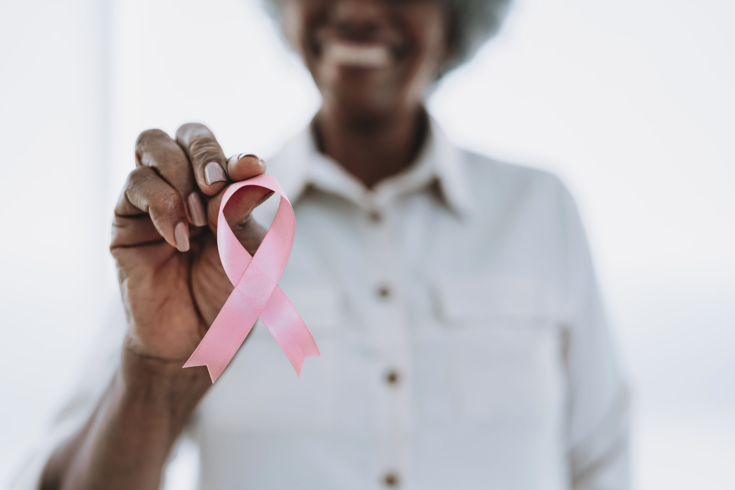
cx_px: 368
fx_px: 715
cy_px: 245
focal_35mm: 35
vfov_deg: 37.9
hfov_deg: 54.4
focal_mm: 35
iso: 320
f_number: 1.8
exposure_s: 1/160
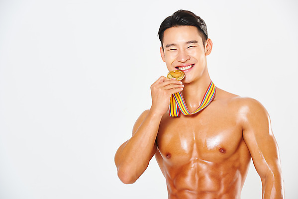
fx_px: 1656
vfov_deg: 6.9
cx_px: 149
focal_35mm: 200
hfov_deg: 10.3
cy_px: 100
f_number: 11
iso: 100
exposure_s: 1/125
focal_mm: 200
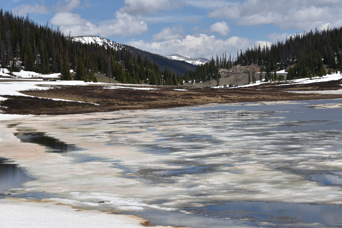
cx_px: 171
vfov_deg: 15.2
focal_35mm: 90
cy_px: 114
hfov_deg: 22.6
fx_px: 855
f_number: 10
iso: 100
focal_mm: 90
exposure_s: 1/400
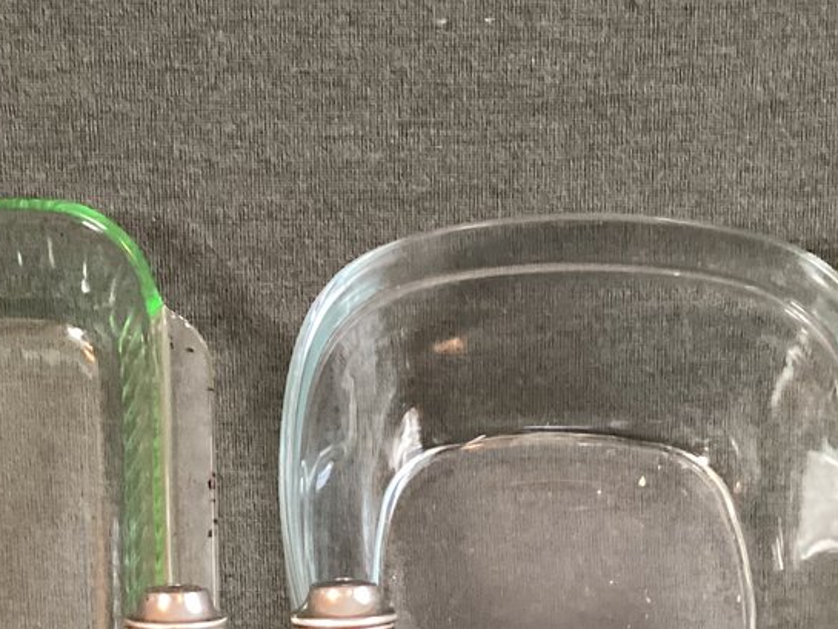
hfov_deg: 22.7
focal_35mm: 86
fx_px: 2082
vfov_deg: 16.1
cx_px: 308
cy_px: 868
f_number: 2.4
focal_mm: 3.3
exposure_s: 1/40
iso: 400
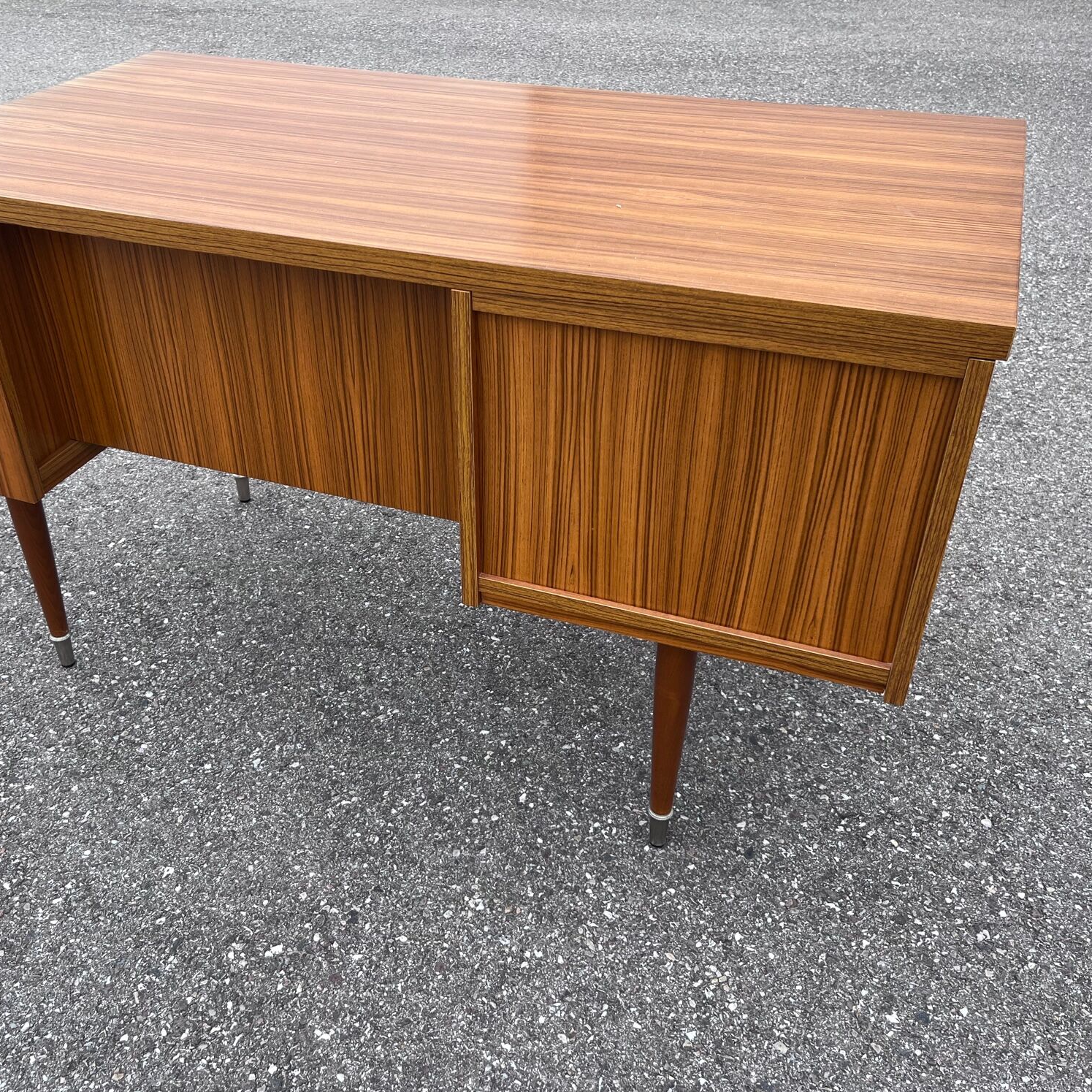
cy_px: 551
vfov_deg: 52.5
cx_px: 498
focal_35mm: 31
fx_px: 1106
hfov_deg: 52.5
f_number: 1.6
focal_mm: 5.1
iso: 50
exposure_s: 1/552
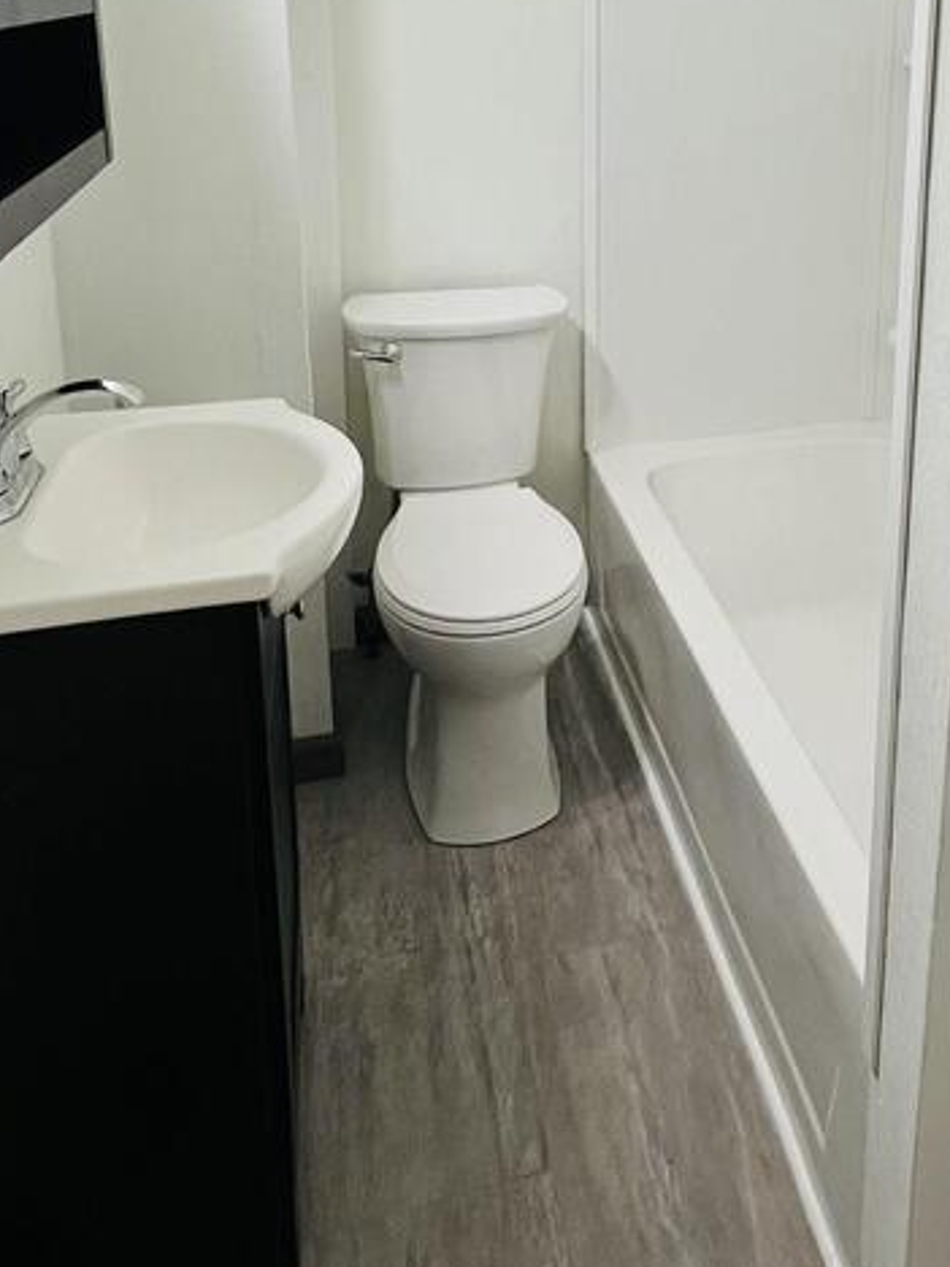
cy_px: 254
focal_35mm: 30
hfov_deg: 45.1
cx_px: 723
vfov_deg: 55.7
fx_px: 1098
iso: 250
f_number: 1.8
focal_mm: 1.57
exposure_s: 1/120
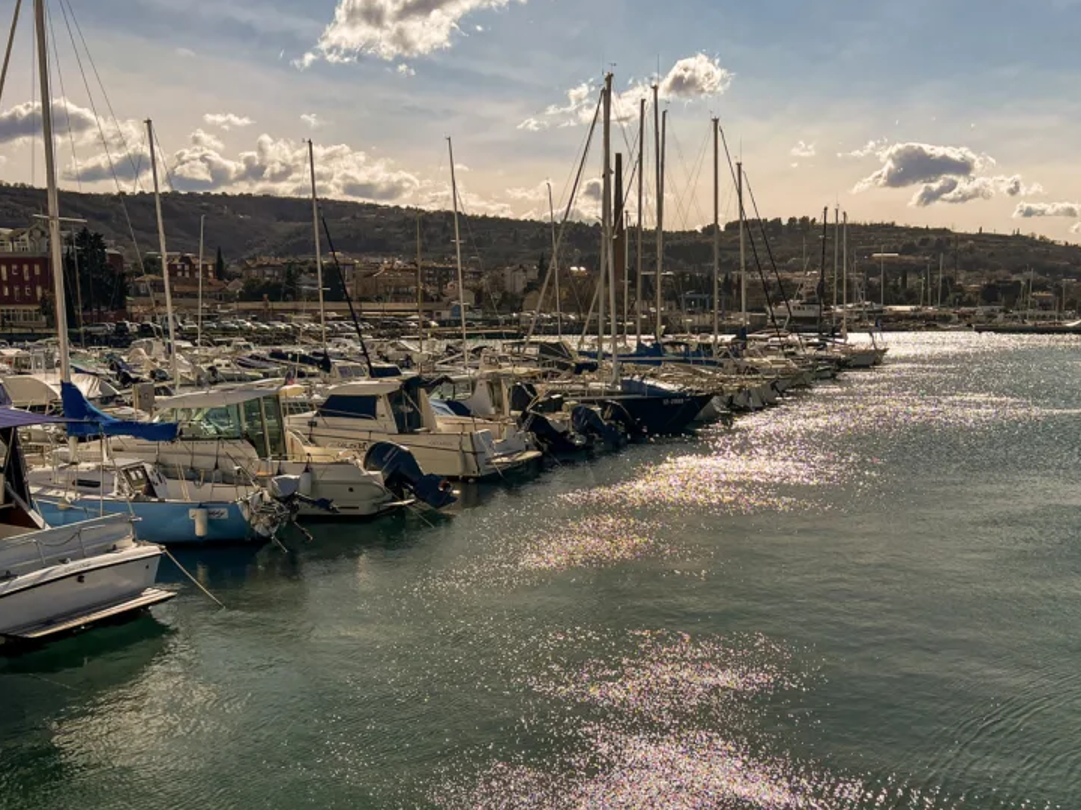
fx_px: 1155
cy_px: 522
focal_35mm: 37
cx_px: 617
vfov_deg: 38.3
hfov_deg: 50.0
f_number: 1.5
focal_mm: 5.7
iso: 50
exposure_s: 1/14300
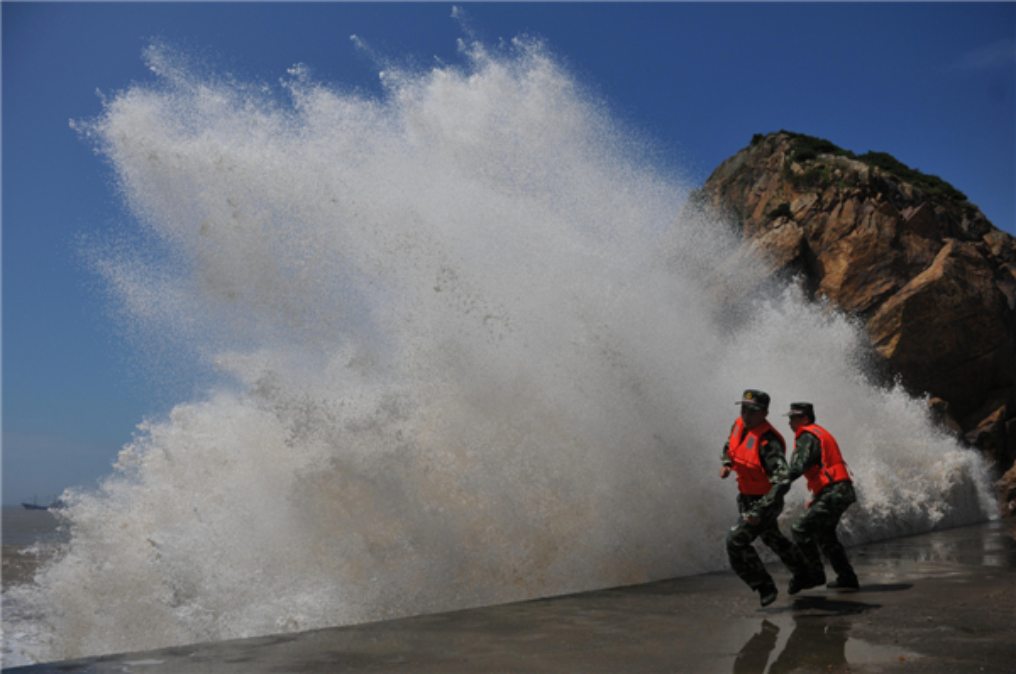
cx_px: 508
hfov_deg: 67.5
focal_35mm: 27
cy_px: 337
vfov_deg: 47.8
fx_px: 761
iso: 200
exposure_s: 1/3200
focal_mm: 18
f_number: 4.5
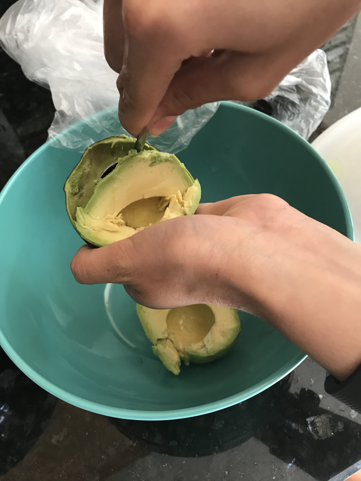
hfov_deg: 49.7
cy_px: 240
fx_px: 389
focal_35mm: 28
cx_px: 180
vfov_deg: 63.4
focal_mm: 3.99
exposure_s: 1/20
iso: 40
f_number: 1.8
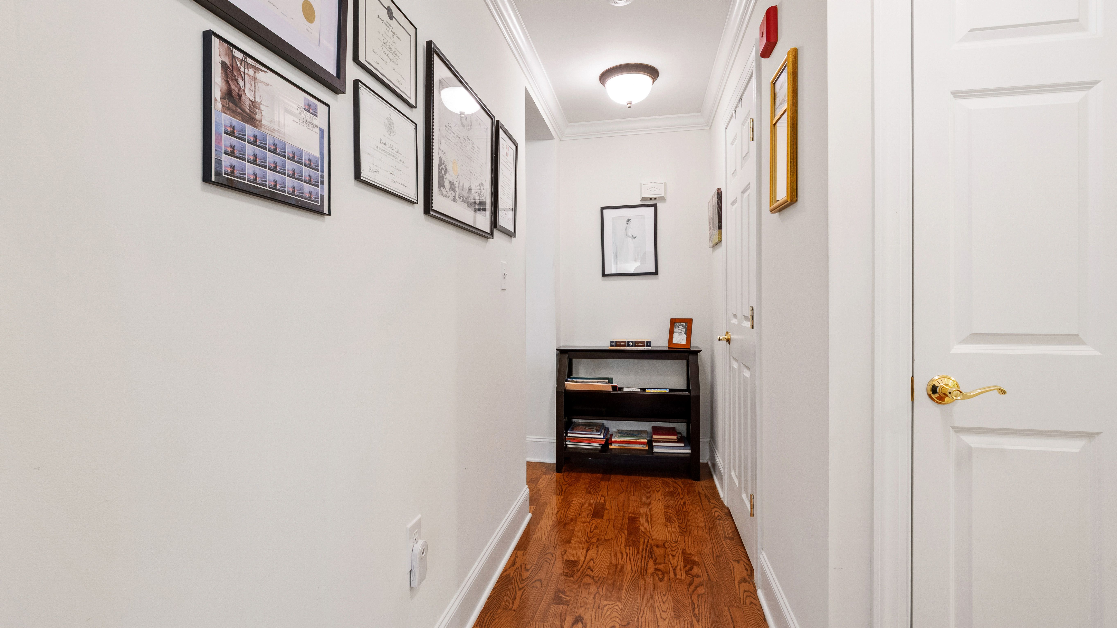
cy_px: 286
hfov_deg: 99.4
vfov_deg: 67.0
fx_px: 474
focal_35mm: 16
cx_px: 553
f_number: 8
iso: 100
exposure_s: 1/1.67
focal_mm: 10
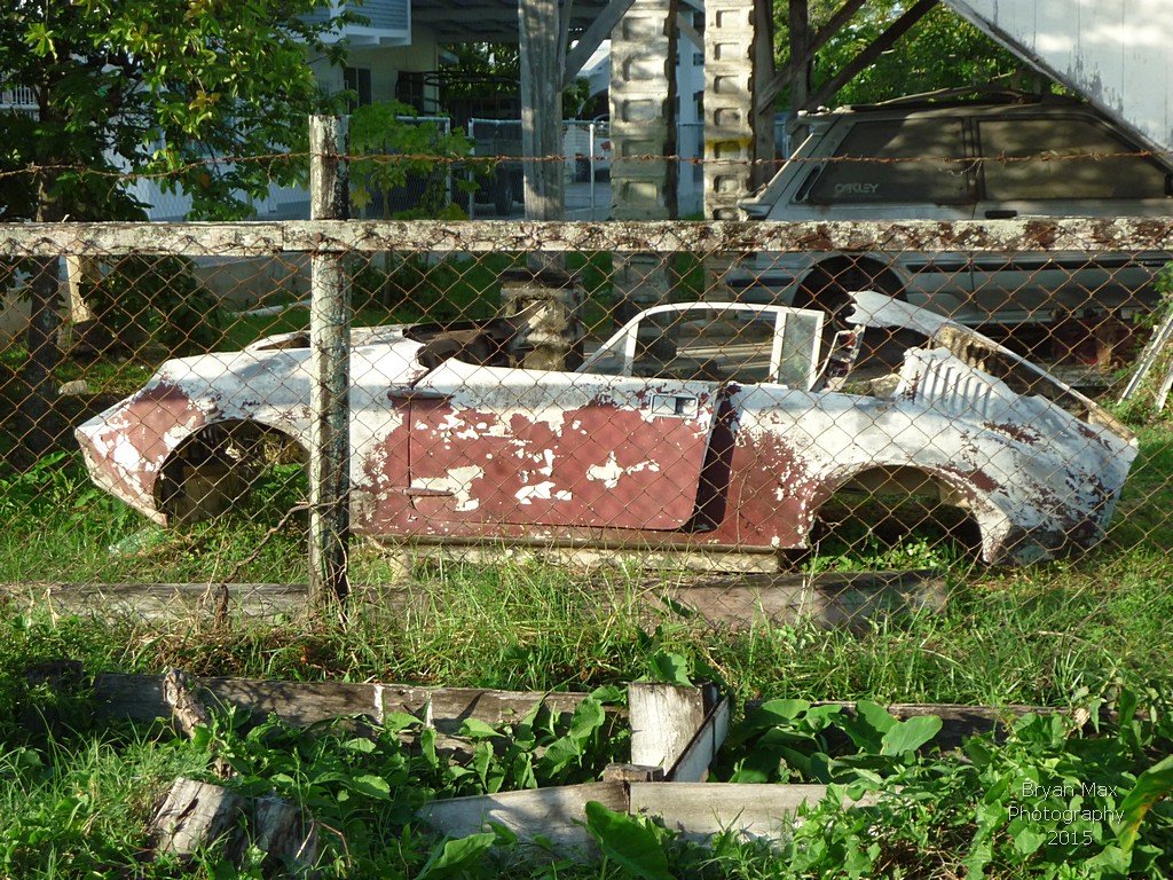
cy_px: 440
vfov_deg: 18.2
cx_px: 586
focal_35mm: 81
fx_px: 2745
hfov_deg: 24.1
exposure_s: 1/400
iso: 160
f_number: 4.2
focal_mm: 13.3
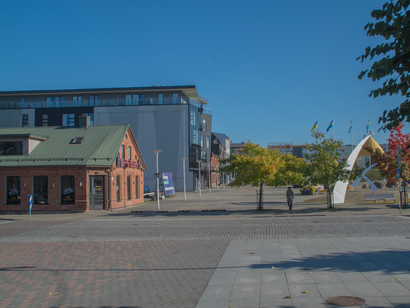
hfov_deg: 46.7
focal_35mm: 40
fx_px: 474
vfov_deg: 36.0
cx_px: 235
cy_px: 153
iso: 100
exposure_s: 1/125
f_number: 11
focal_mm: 24
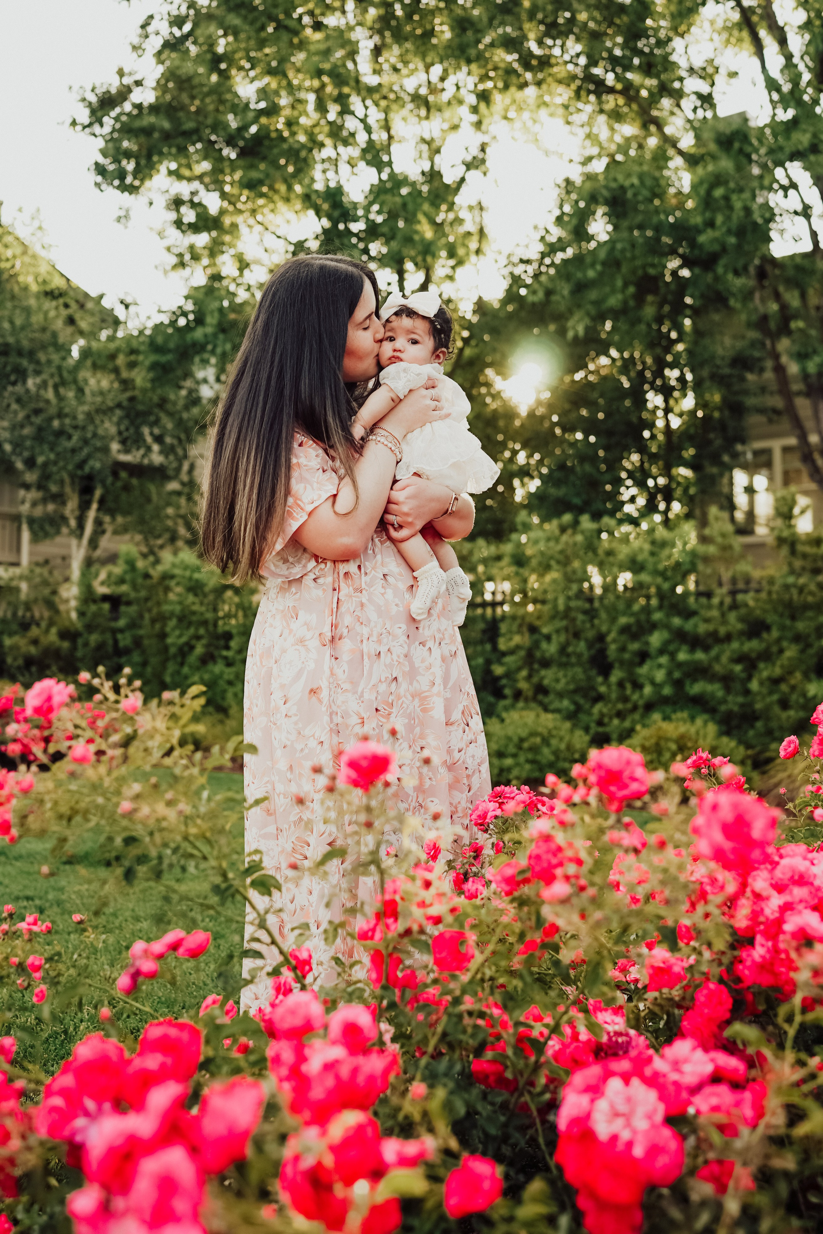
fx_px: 1200
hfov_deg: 37.9
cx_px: 412
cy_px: 617
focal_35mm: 35
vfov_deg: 54.4
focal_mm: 35
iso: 64
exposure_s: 1/320
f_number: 2.5
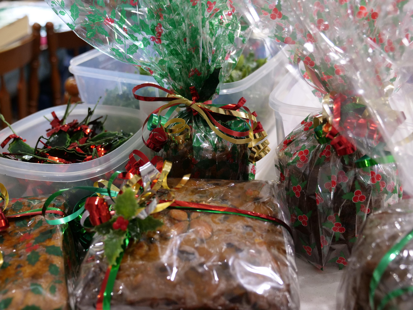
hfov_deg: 54.0
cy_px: 155
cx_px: 206
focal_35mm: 34
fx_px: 406
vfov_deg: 41.8
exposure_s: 1/60
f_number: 2.8
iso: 1000
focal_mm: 17
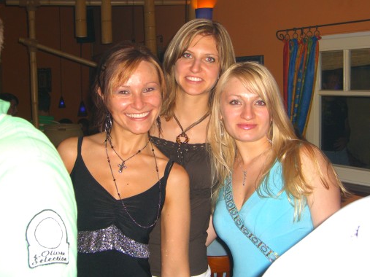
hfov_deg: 42.1
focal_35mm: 45
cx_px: 180
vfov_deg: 32.1
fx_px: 481
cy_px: 117
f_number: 2.8
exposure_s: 1/60
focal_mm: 7.9
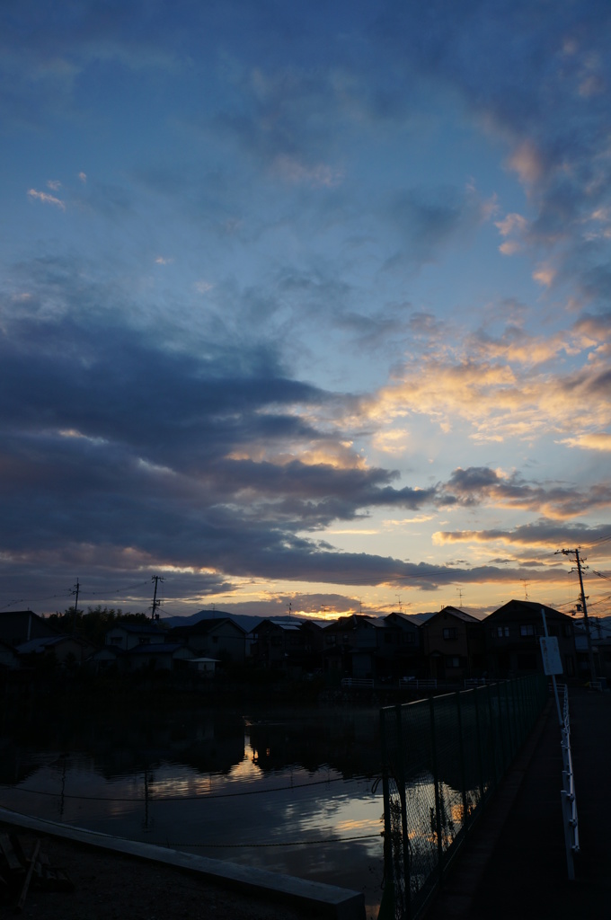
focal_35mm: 27
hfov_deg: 47.8
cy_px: 460
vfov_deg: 67.4
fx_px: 689
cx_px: 306
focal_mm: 18
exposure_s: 1/100
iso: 100
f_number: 9
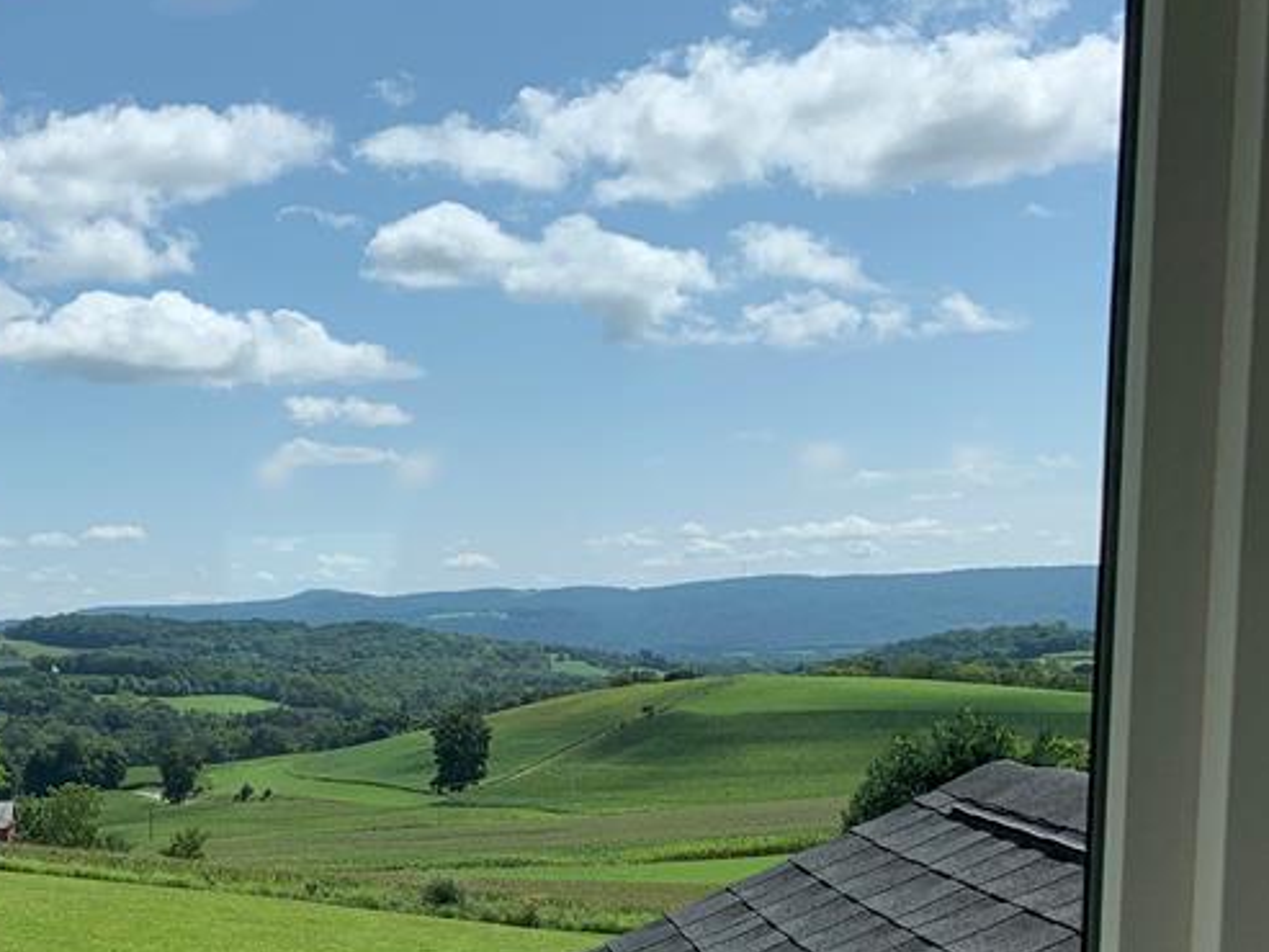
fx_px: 1980
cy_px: 880
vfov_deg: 26.1
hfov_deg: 32.7
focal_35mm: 54
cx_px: 5
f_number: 1.8
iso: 25
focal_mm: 4.25
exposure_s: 1/2545
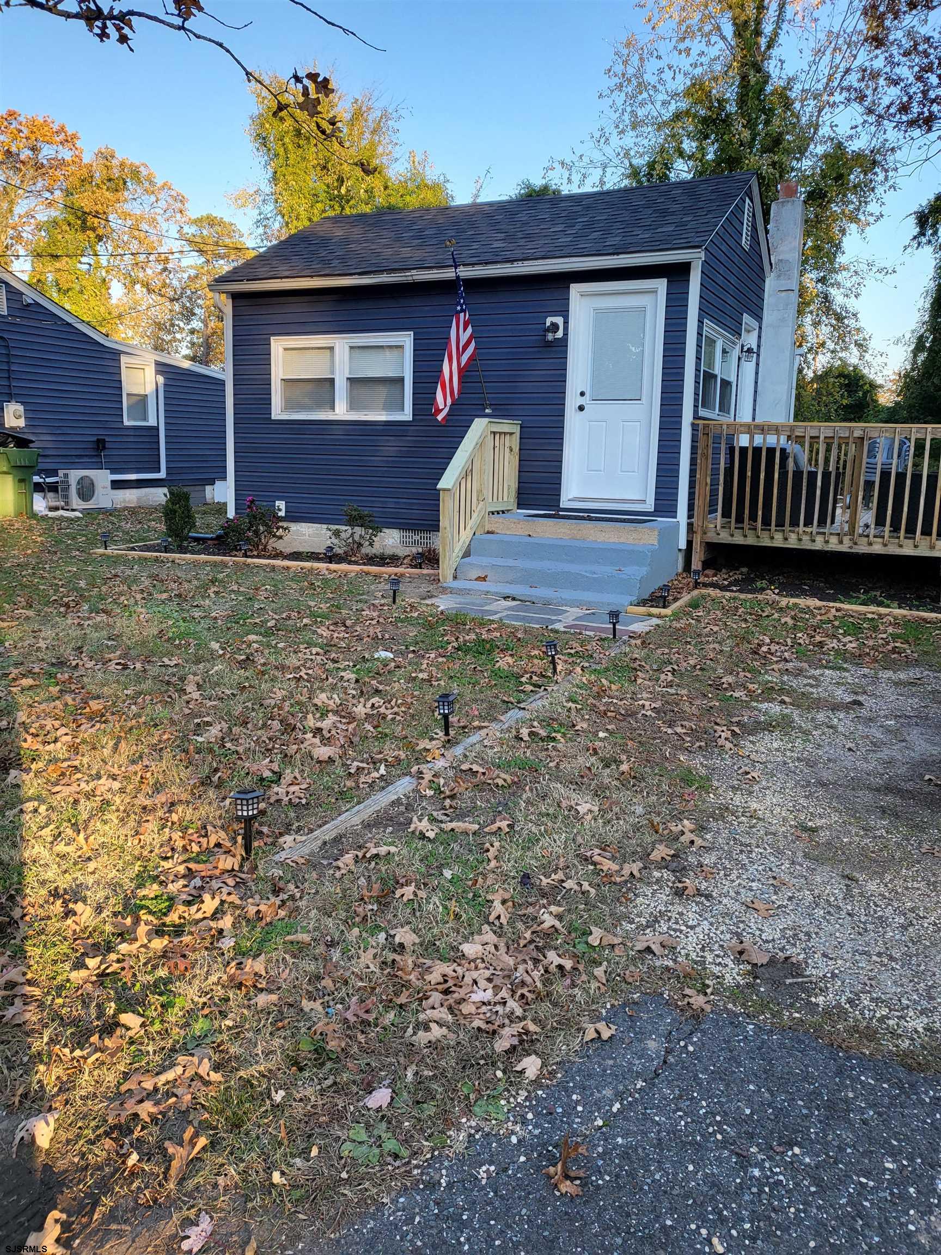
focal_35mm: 26
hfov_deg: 53.1
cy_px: 628
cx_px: 470
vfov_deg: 67.3
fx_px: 942
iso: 50
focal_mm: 4.25
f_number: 1.8
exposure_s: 1/376
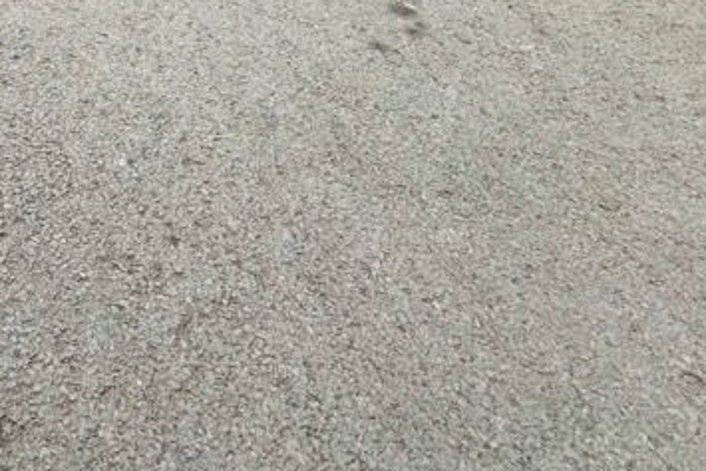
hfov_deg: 40.1
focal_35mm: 42
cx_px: -16
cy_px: -217
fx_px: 824
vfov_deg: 25.1
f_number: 2.2
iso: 40
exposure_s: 1/423
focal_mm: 2.22
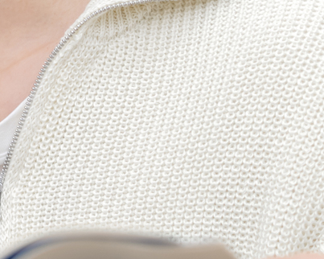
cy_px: -67
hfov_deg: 8.1
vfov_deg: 6.6
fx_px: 2233
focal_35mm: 233
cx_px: -212
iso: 250
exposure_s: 1/160
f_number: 2.5
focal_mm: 50
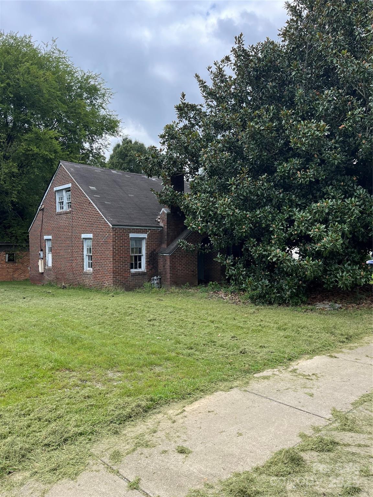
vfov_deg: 67.3
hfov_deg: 53.1
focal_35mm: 26
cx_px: 186
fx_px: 374
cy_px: 248
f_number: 1.6
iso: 50
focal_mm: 5.1
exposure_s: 1/1325
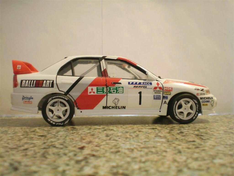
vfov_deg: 34.3
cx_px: 117
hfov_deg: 44.8
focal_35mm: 42
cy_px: 88
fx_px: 284
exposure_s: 1/2
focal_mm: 7.4
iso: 200
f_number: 3.5
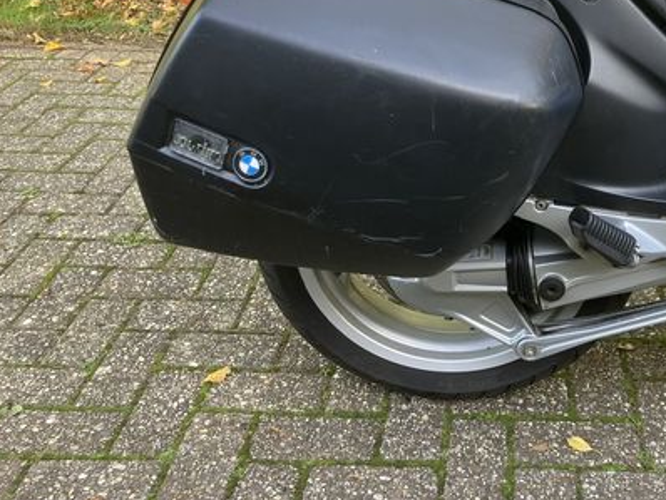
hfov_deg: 40.9
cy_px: 112
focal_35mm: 45
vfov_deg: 31.5
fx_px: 866
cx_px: 495
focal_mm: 3.99
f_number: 1.8
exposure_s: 1/121
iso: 50
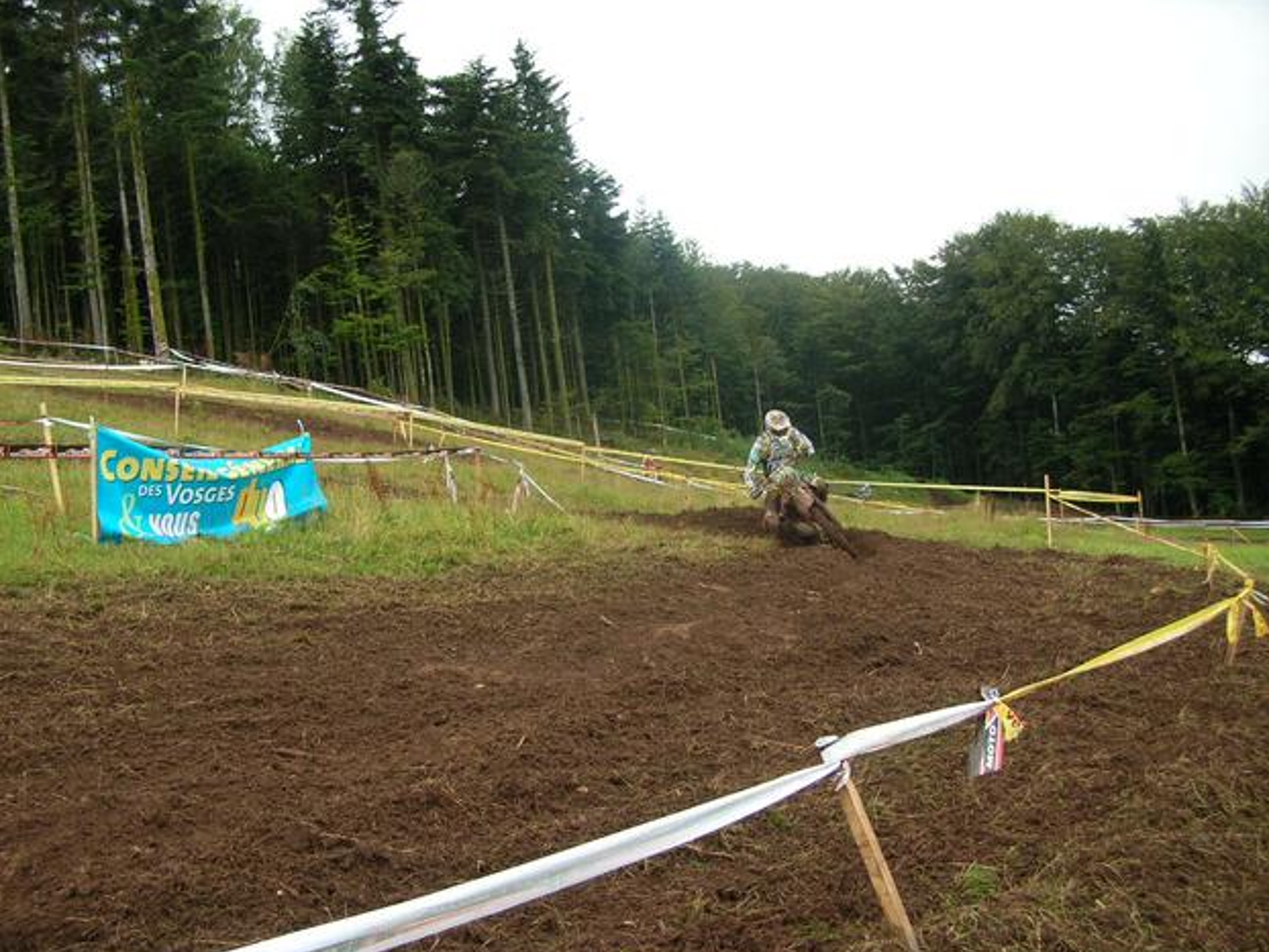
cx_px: 620
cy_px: 483
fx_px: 1320
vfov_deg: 39.7
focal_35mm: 36
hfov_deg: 51.3
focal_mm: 5.8
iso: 50
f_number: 2.8
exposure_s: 1/160
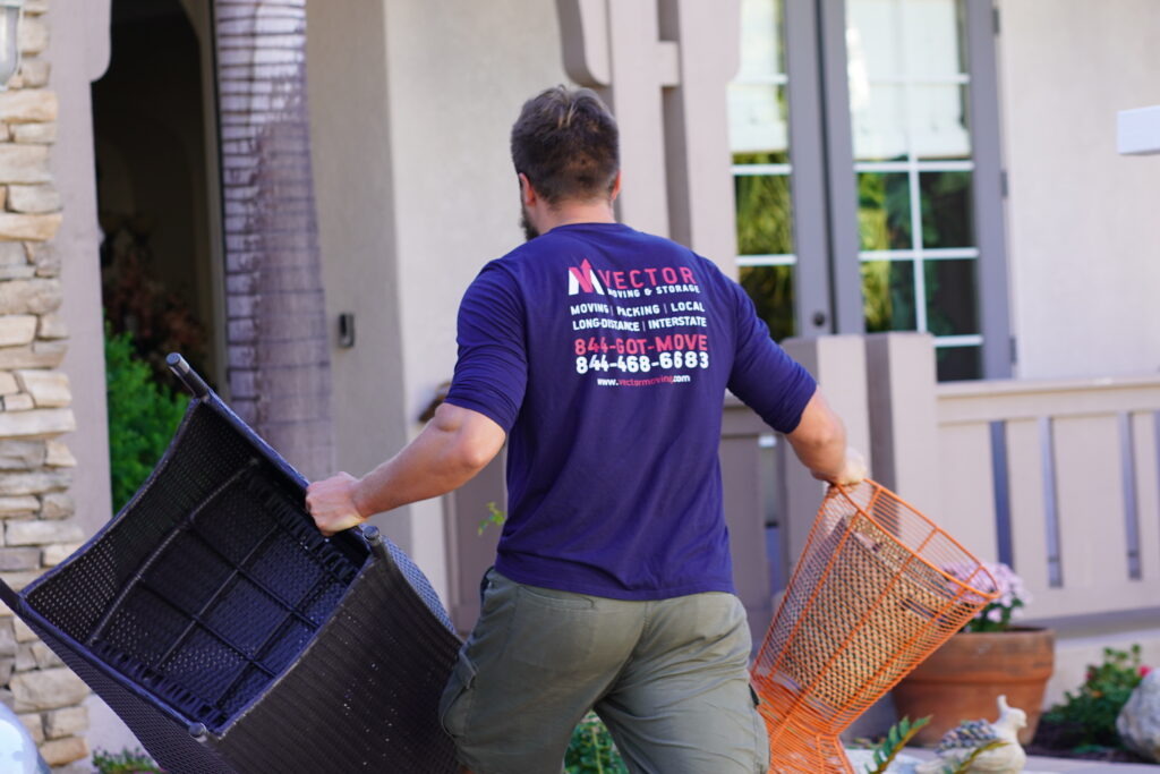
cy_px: 387
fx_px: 4093
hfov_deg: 16.1
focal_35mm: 127
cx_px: 580
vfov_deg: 10.8
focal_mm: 85
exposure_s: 1/160
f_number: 4
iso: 160
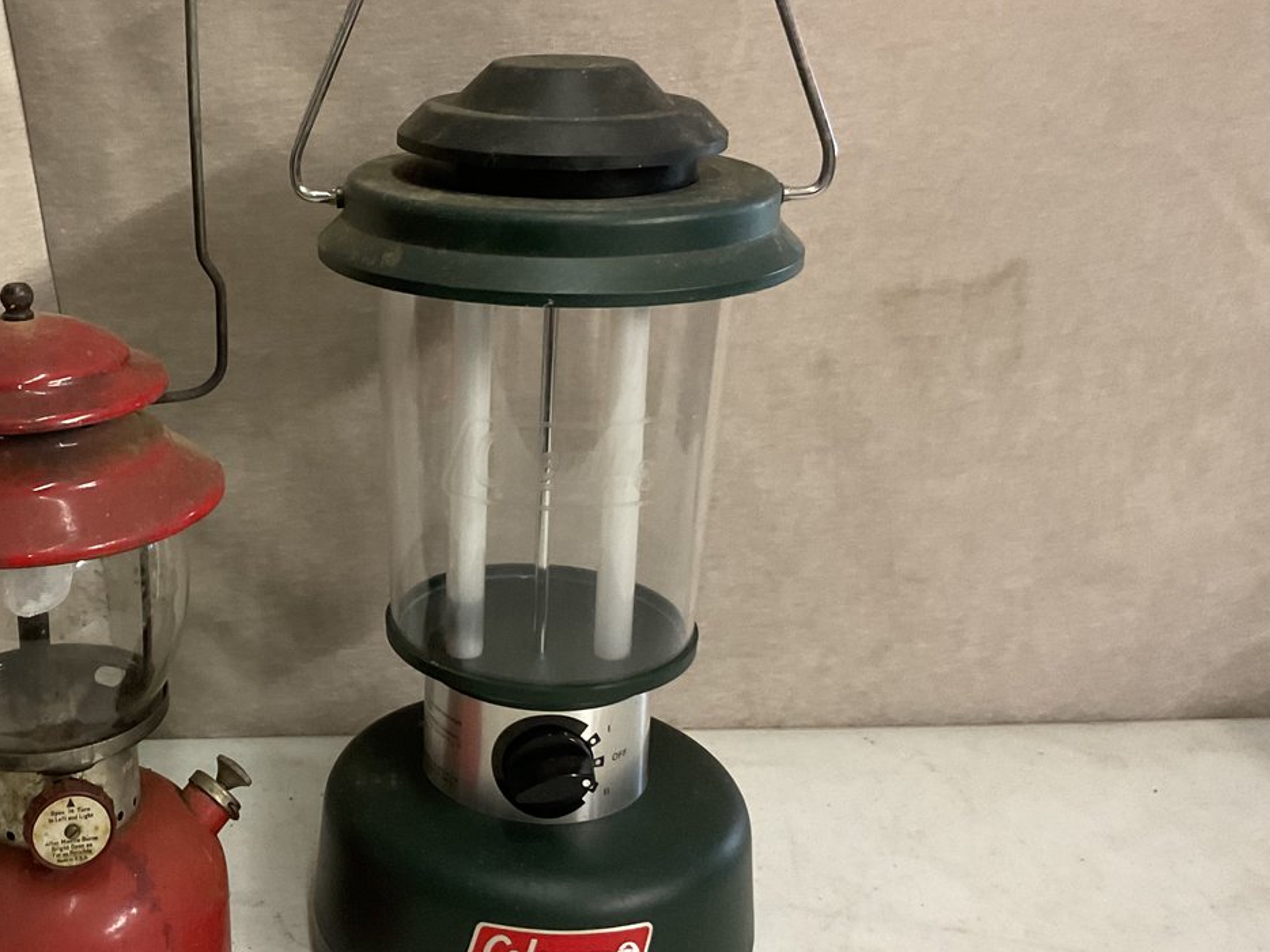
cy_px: 420
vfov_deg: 30.8
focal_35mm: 47
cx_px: 270
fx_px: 1724
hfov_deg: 39.0
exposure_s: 1/40
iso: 250
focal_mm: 3
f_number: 1.8
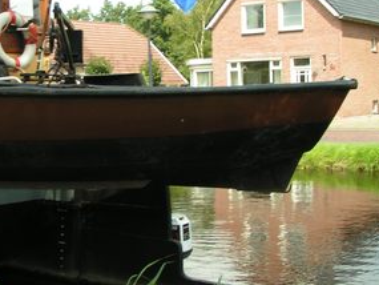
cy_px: 129
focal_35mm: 66
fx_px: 723
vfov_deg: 22.3
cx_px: 87
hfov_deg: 28.9
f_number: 5.6
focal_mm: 5.8
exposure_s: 1/160
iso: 50
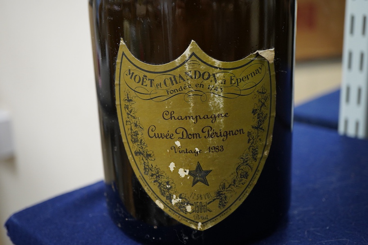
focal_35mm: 45
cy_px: 122
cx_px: 184
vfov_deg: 29.9
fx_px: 460
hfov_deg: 43.6
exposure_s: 1/125
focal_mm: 30
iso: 1250
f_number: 6.3
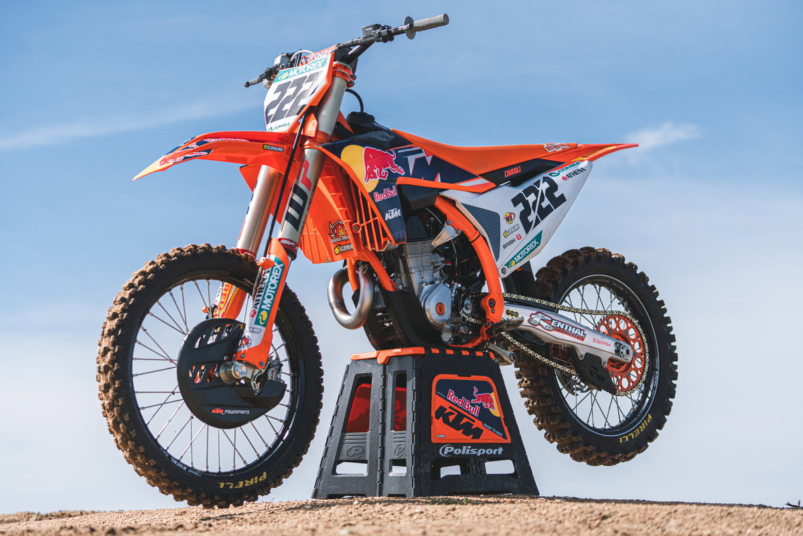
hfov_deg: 24.5
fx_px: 1852
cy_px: 268
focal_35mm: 83
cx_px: 402
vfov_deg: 16.5
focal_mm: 83
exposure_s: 1/2500
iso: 100
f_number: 4
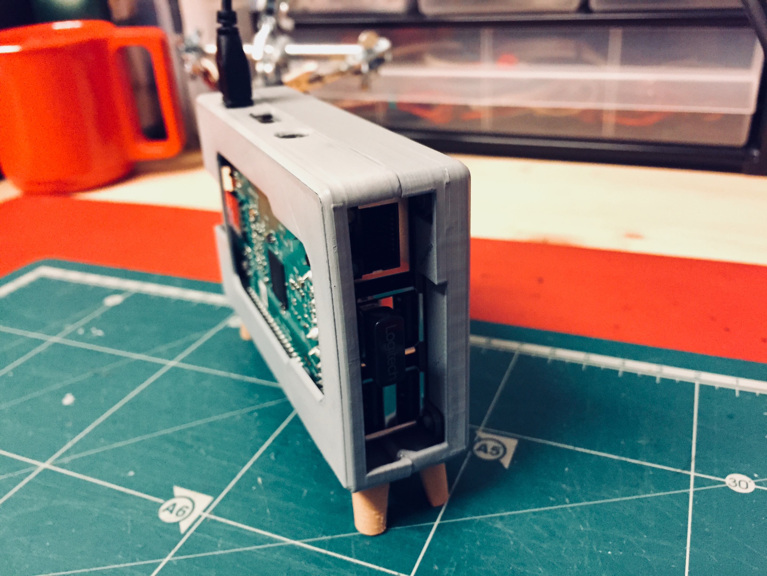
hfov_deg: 61.7
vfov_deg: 48.2
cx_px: 384
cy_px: 288
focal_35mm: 29
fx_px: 643
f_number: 2.2
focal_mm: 4.15
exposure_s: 1/17
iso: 320
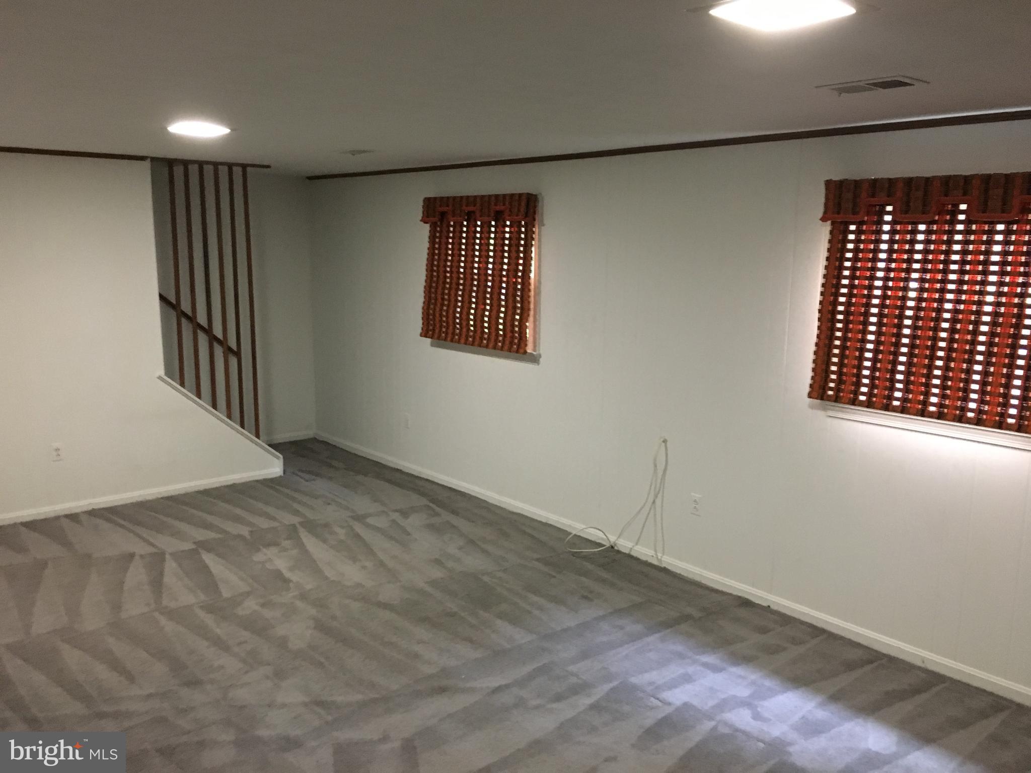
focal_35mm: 29
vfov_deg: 48.2
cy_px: 386
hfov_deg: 61.7
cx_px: 516
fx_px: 864
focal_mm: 4.15
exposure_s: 1/15
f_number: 2.2
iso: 400
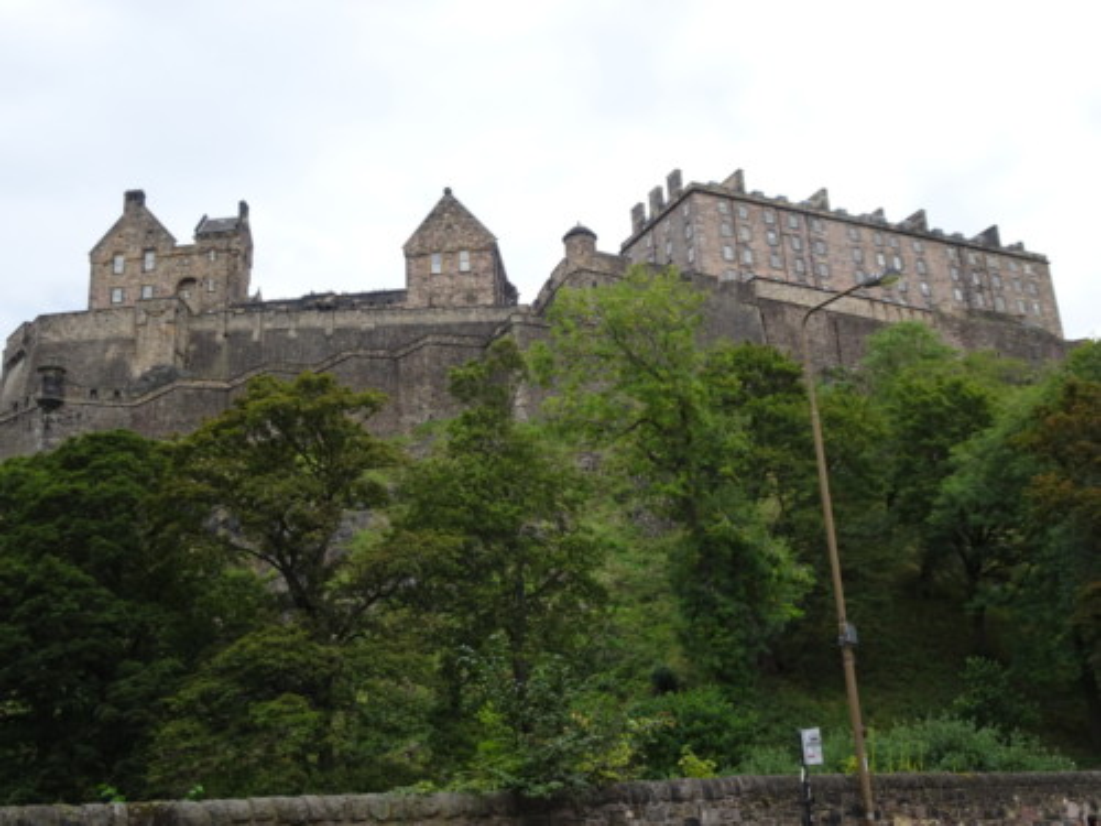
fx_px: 1177
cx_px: 550
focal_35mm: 37
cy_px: 413
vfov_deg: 38.7
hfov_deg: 50.1
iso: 80
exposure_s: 1/125
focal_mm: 6.37
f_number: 4
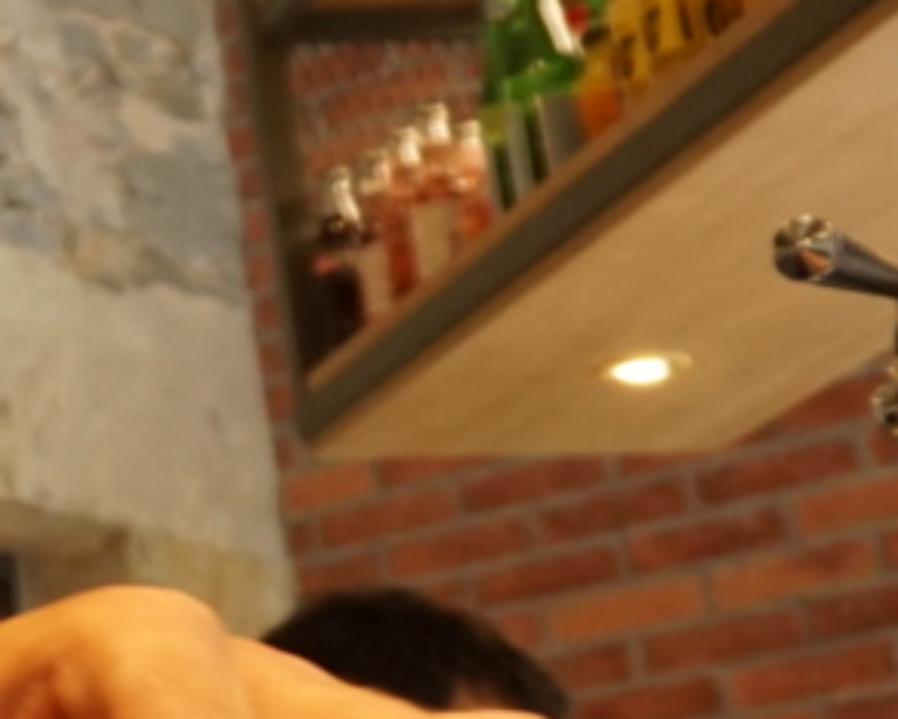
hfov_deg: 12.4
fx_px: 3323
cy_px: 352
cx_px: -1207
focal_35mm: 125
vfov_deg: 12.3
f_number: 3.5
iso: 640
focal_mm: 16
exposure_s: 1/60
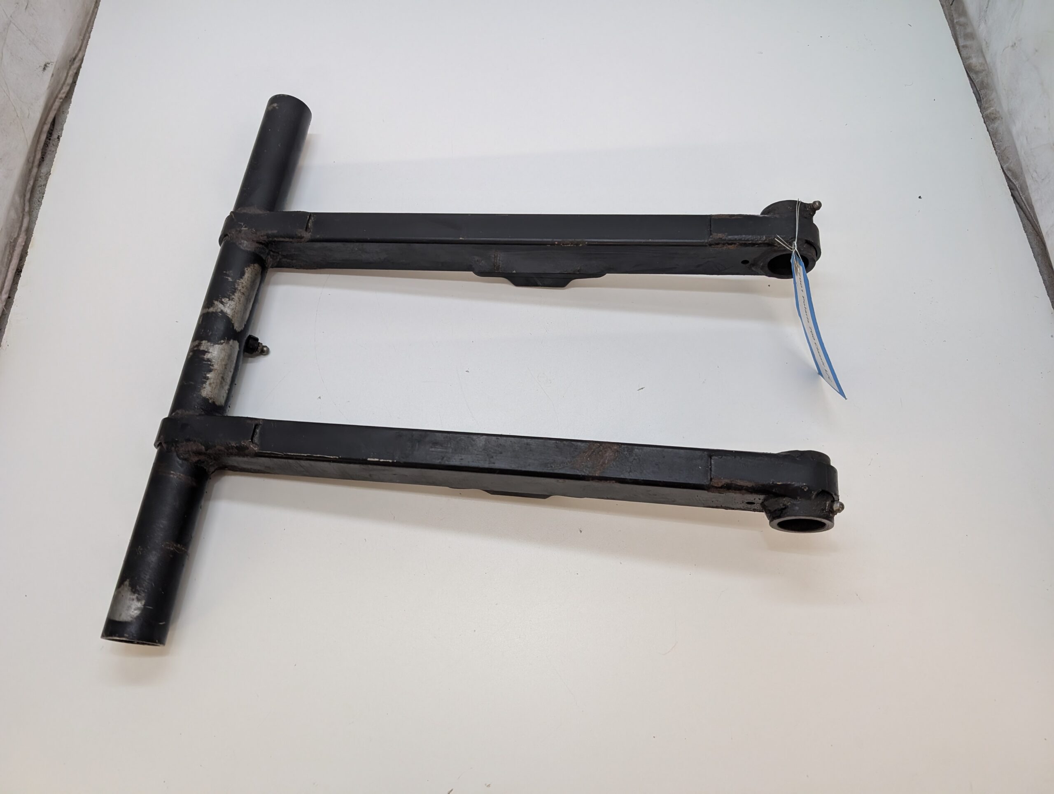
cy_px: 397
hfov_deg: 71.5
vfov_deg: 56.9
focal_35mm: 24
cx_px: 527
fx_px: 732
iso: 303
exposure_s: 1/113
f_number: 1.68
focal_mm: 6.9
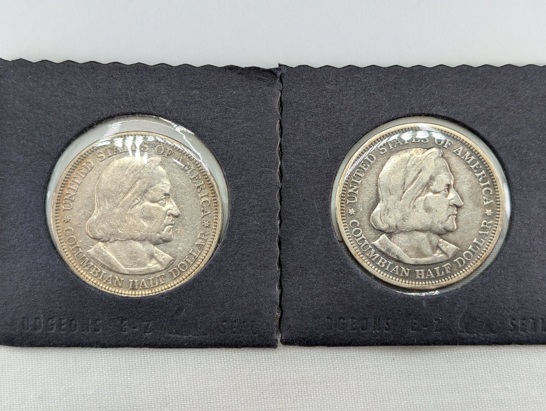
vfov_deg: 29.8
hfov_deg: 38.9
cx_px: 273
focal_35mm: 49
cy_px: 206
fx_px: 774
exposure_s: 1/205
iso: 18
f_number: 1.68
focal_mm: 6.9
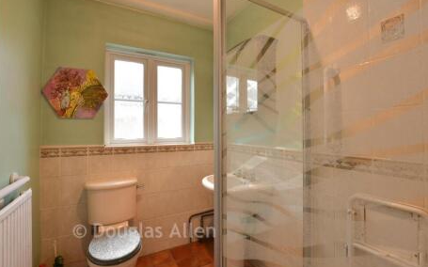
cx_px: 218
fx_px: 187
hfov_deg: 97.8
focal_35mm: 16
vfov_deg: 71.2
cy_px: 128
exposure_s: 1/8
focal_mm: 10
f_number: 8
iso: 200
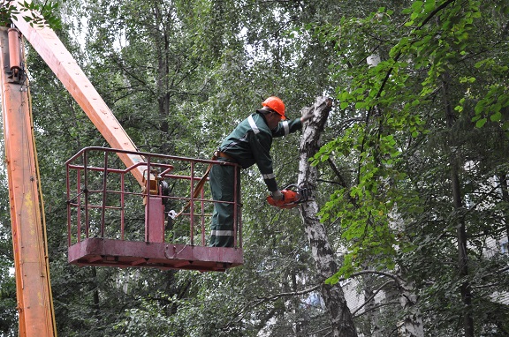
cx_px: 254
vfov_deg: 20.5
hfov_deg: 30.6
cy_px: 168
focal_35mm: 66
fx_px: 932
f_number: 5.3
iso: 560
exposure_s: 1/60
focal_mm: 44
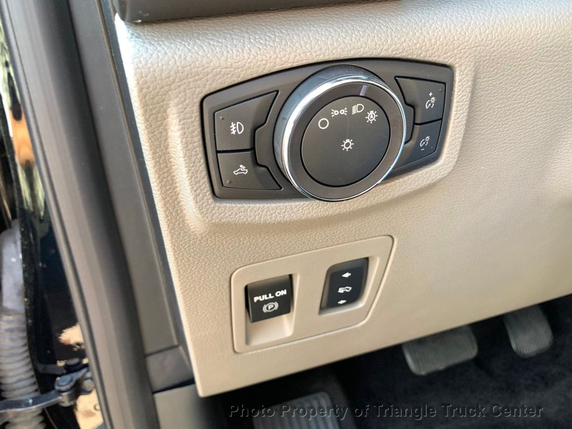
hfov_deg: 67.3
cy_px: 214
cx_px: 286
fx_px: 430
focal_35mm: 26
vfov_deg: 53.1
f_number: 1.8
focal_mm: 4.25
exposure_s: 1/121
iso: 80
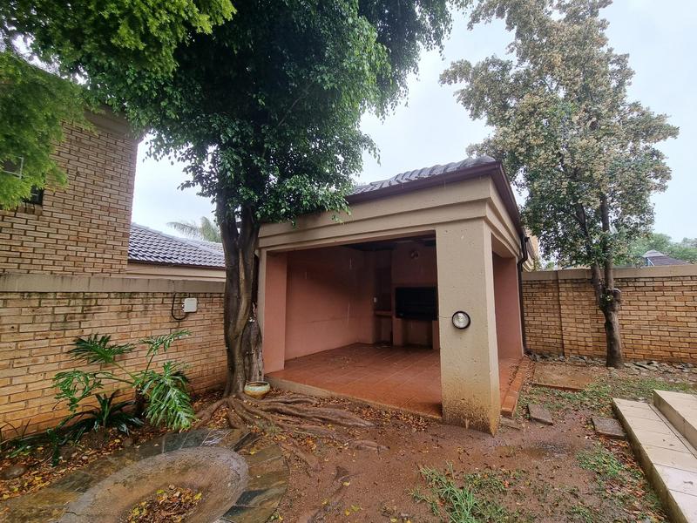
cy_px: 262
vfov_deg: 89.9
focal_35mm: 13
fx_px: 262
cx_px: 348
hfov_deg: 106.2
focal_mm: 2.2
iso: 50
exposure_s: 1/219
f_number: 2.2
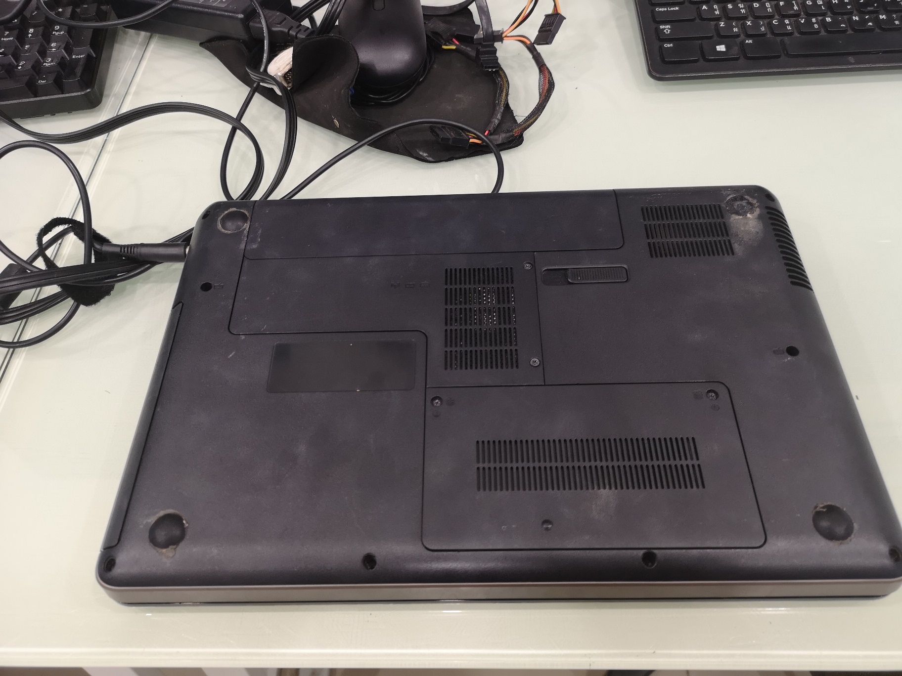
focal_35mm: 27
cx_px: 451
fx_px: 704
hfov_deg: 65.3
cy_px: 338
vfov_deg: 51.4
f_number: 1.8
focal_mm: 3.95
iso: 160
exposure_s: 1/33.3
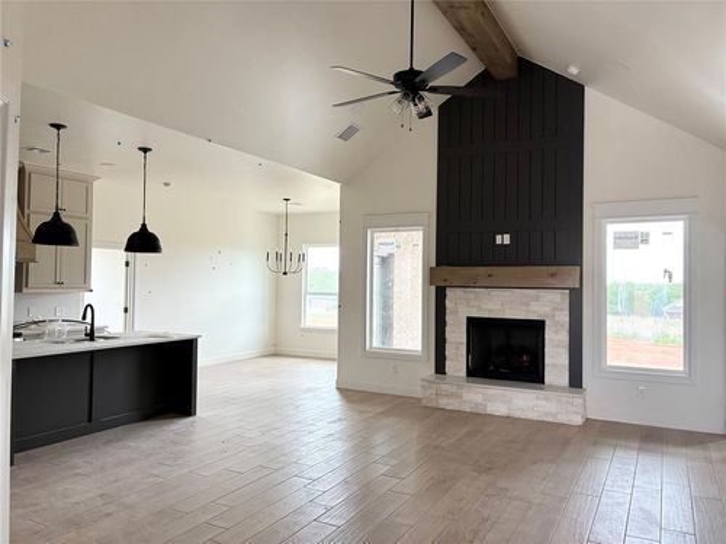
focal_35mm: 26
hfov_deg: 67.3
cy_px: 272
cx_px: 363
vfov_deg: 53.1
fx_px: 545
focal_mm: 4.2
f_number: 1.64
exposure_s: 1/121
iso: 64
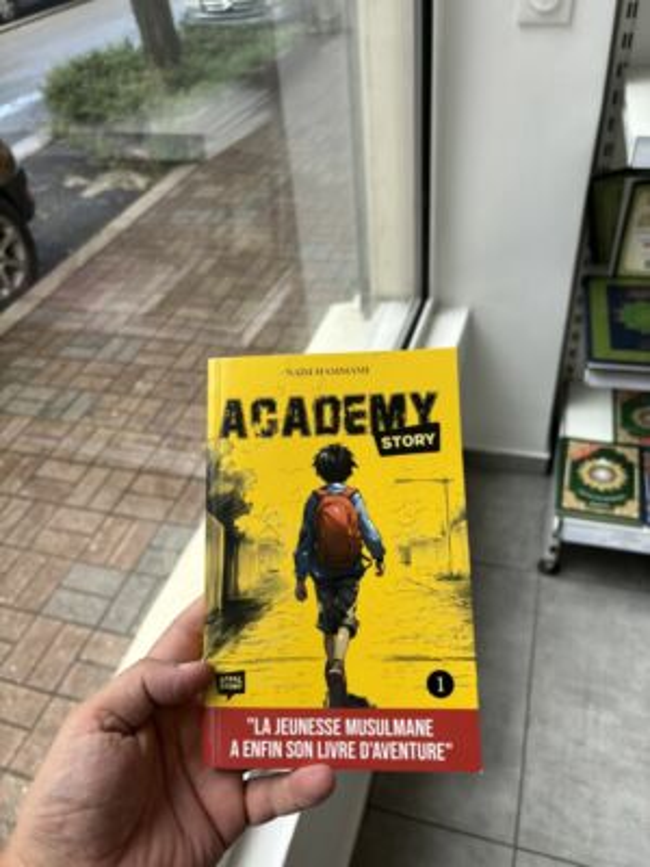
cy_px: 434
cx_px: 325
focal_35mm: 26
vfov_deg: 67.3
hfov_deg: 53.1
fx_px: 651
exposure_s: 1/475
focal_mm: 5.96
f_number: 1.6
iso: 50
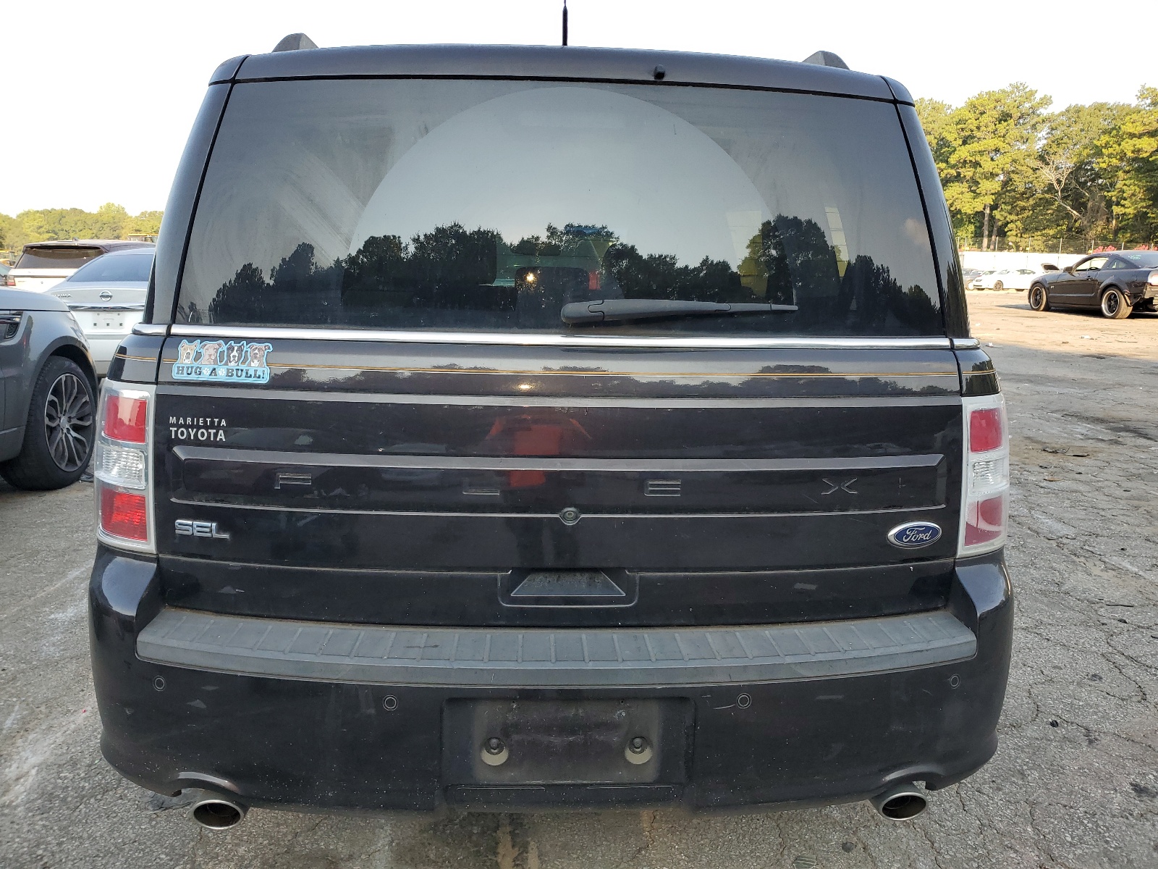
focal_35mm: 26
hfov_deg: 67.3
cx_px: 579
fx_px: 870
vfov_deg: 53.1
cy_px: 434
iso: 50
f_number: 1.5
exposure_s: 1/556
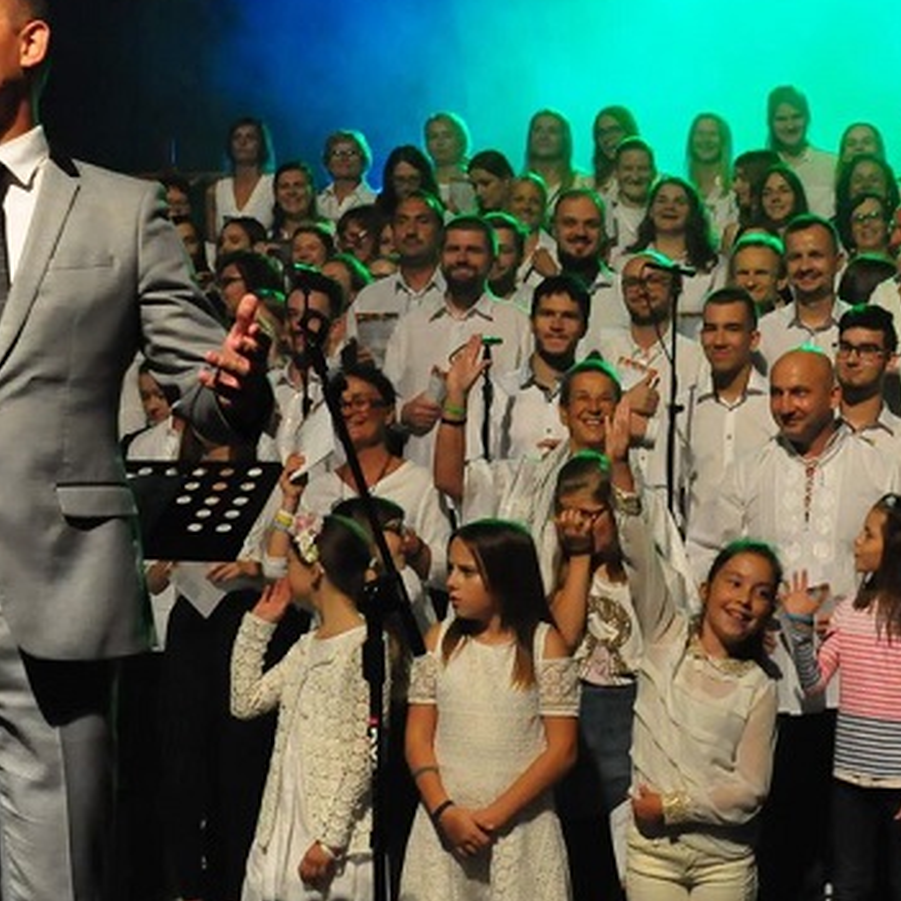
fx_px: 2244
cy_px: 444
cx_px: 519
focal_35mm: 76
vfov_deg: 22.7
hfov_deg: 22.7
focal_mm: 21
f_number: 5.6
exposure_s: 1/125
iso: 2500
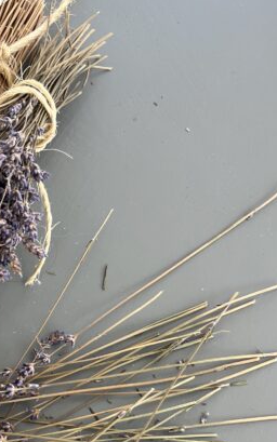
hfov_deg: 17.3
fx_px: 833
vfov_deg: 28.6
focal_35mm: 69
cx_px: -117
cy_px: 396
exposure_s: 1/121
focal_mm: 5.7
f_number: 1.5
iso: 64
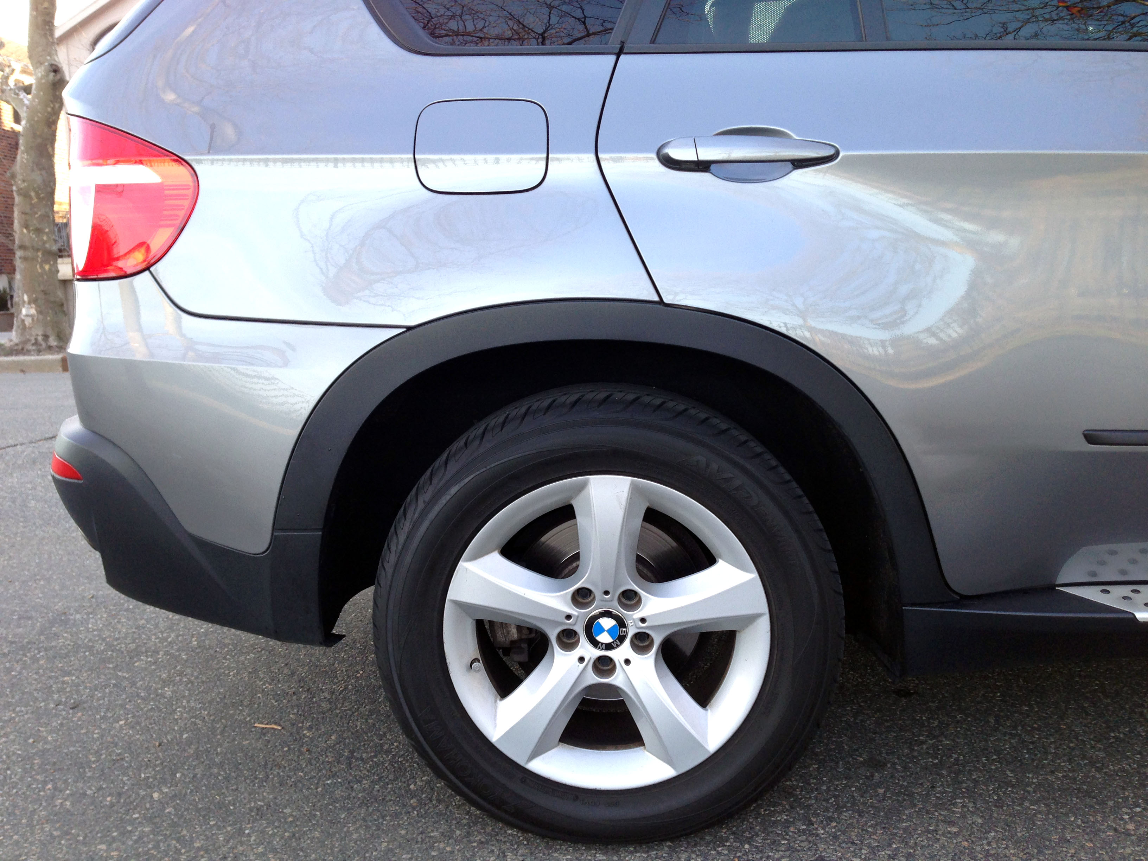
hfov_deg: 55.4
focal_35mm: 33
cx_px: 574
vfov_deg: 42.9
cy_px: 430
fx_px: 1094
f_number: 2.4
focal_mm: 4.12
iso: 50
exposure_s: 1/120
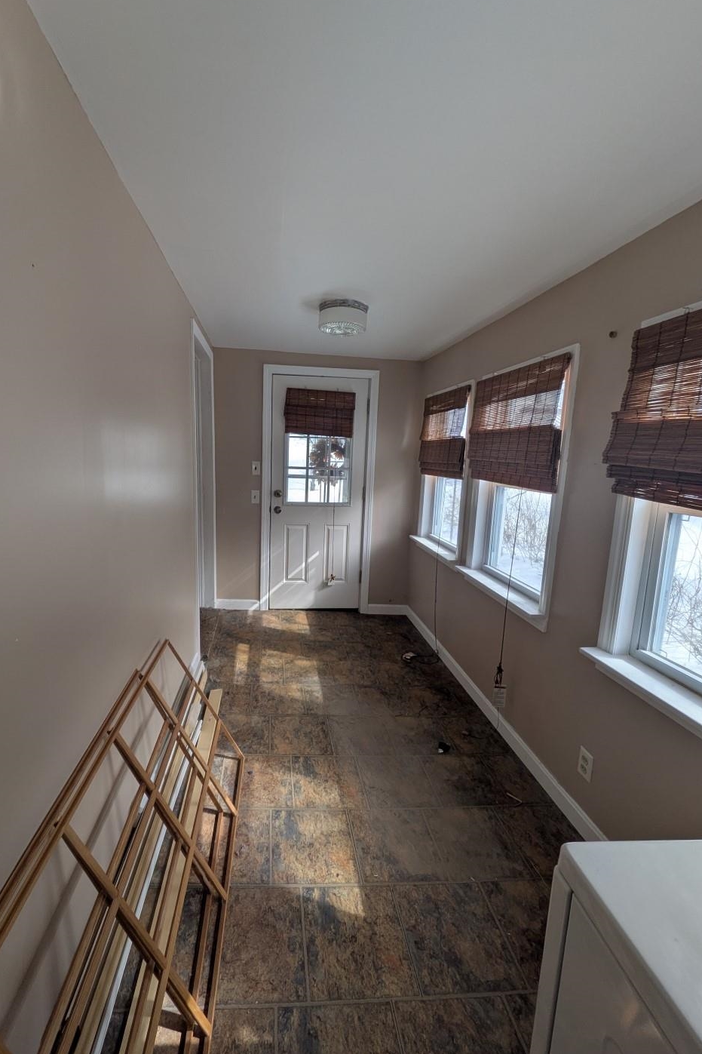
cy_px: 519
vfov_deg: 100.4
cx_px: 308
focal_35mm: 15
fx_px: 439
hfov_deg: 77.0
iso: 48
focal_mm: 1.83
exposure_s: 1/282
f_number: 2.2
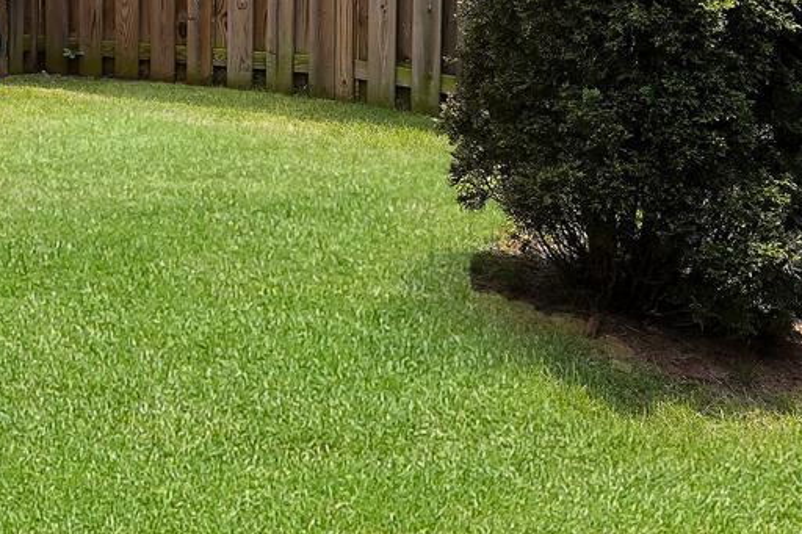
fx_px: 1514
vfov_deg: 18.0
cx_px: -288
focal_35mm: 68
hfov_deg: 25.0
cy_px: -250
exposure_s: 1/125
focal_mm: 17
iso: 100
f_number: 9
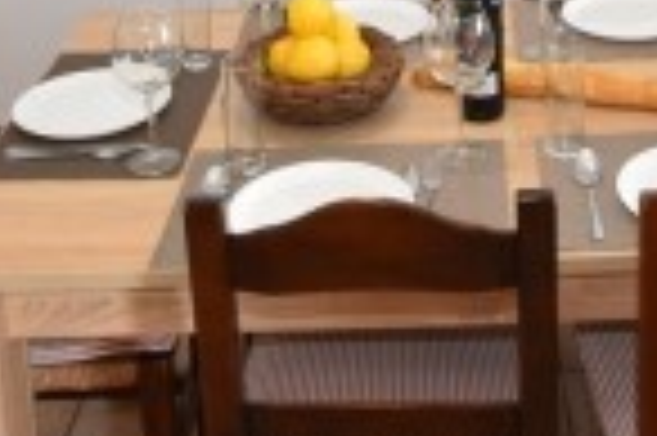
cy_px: -240
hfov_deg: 31.6
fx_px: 1148
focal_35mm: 63
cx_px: 459
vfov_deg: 18.7
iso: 500
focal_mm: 12
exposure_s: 1/60
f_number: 4
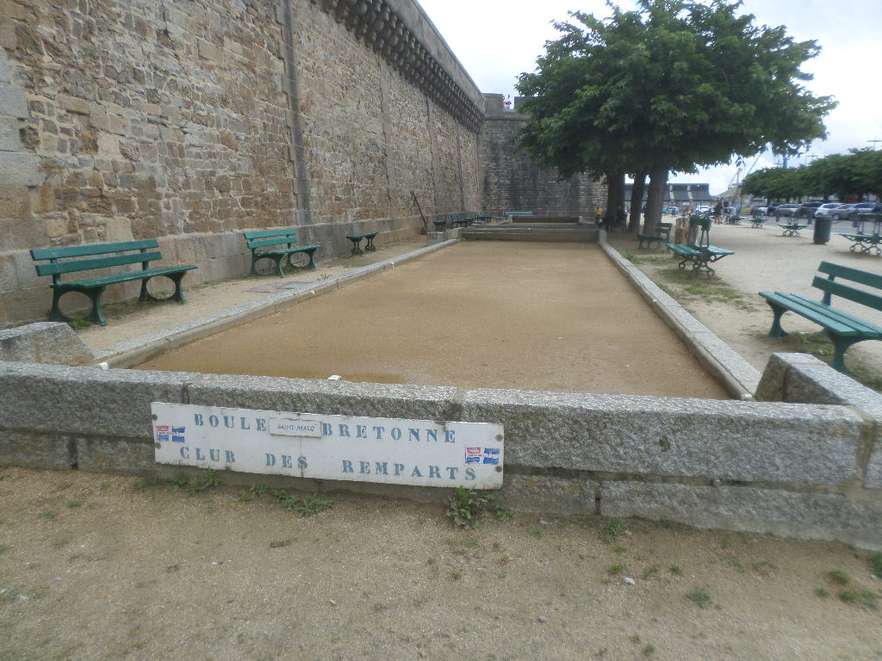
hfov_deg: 69.4
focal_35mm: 25
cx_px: 441
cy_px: 330
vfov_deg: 54.9
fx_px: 637
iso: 80
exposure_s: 1/500
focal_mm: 4.5
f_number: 2.5
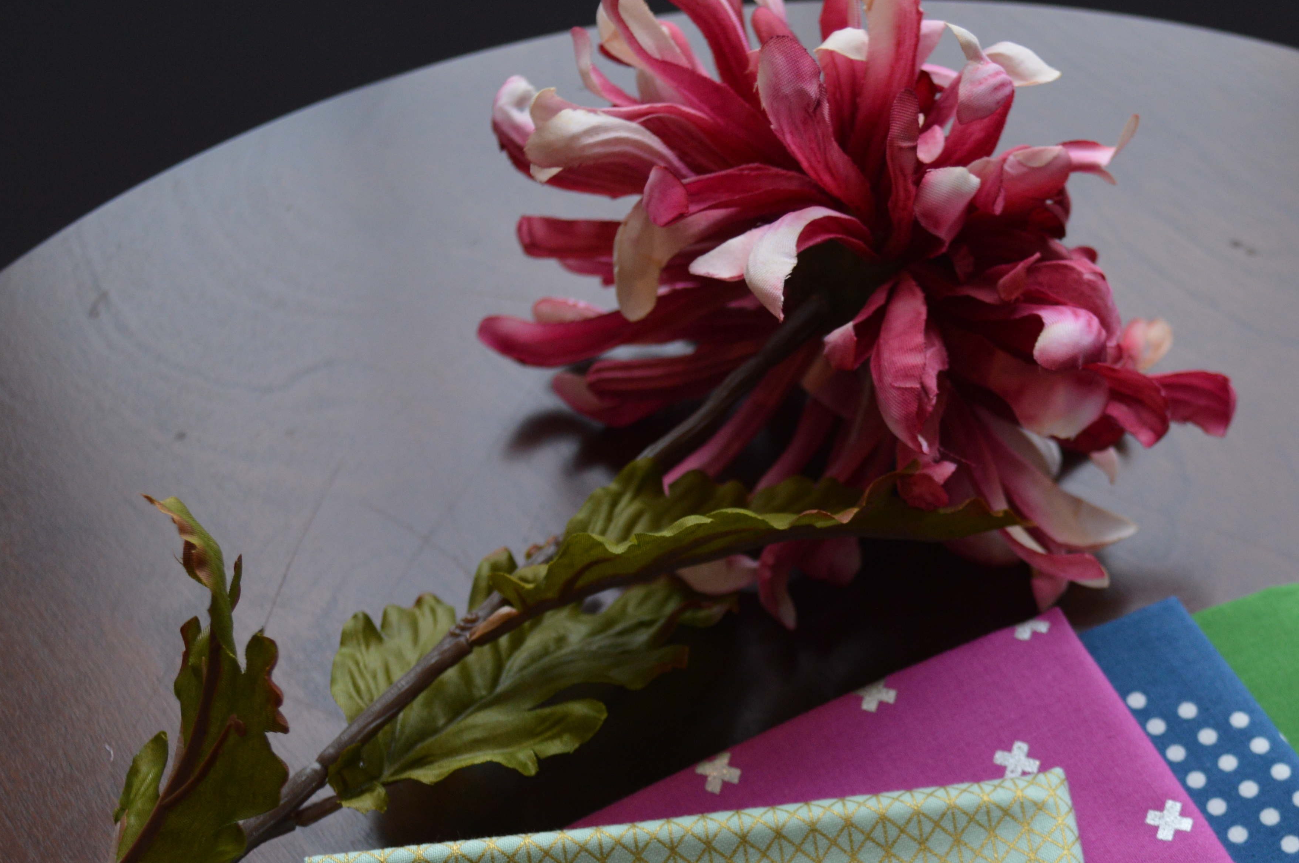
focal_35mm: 67
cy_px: 723
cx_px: 884
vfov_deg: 20.0
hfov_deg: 29.9
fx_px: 2415
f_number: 4.5
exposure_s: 1/80
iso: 400
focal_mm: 26
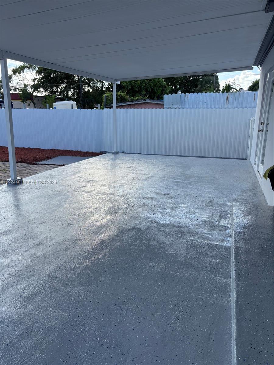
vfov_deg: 67.3
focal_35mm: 26
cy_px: 182
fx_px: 274
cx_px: 137
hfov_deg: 53.1
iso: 50
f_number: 1.6
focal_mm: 5.96
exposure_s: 1/1418
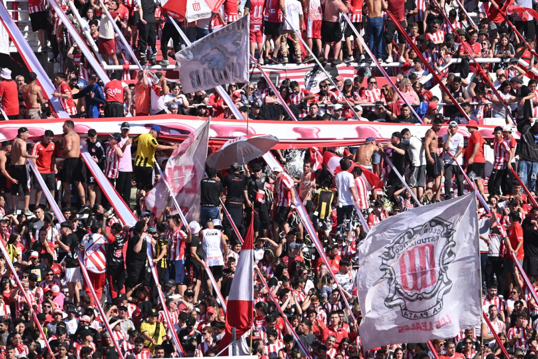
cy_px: 180
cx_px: 269
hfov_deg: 4.6
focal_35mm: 450
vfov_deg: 3.1
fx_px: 6722
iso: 200
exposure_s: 1/3200
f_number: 3.5
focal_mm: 300
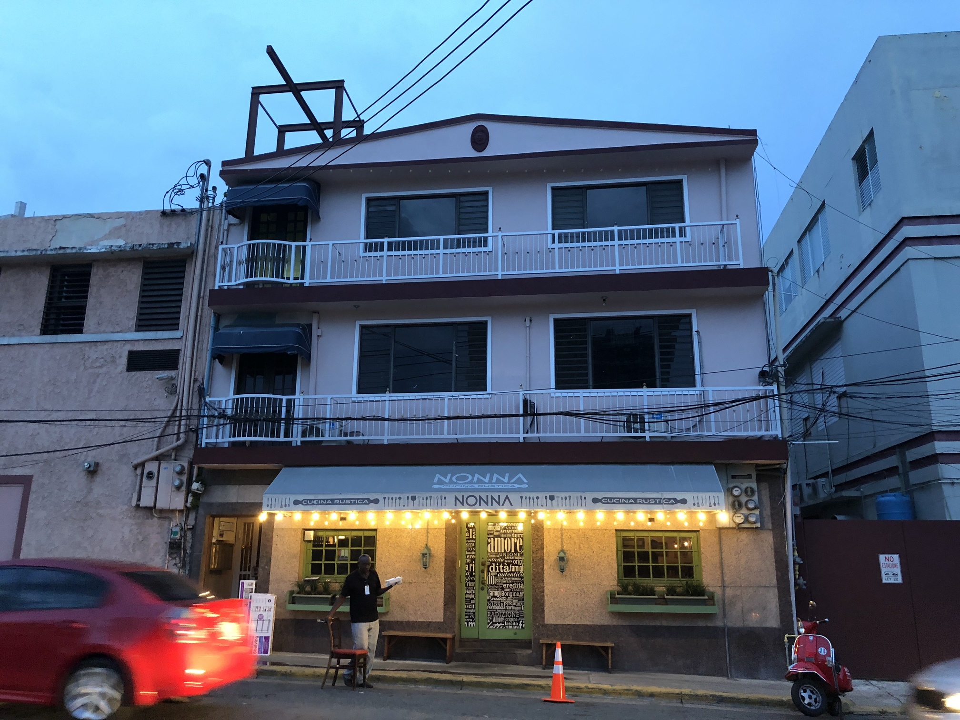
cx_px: 480
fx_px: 777
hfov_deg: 63.4
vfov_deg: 49.7
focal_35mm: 28
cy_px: 360
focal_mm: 3.99
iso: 100
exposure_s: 1/8
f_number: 1.8
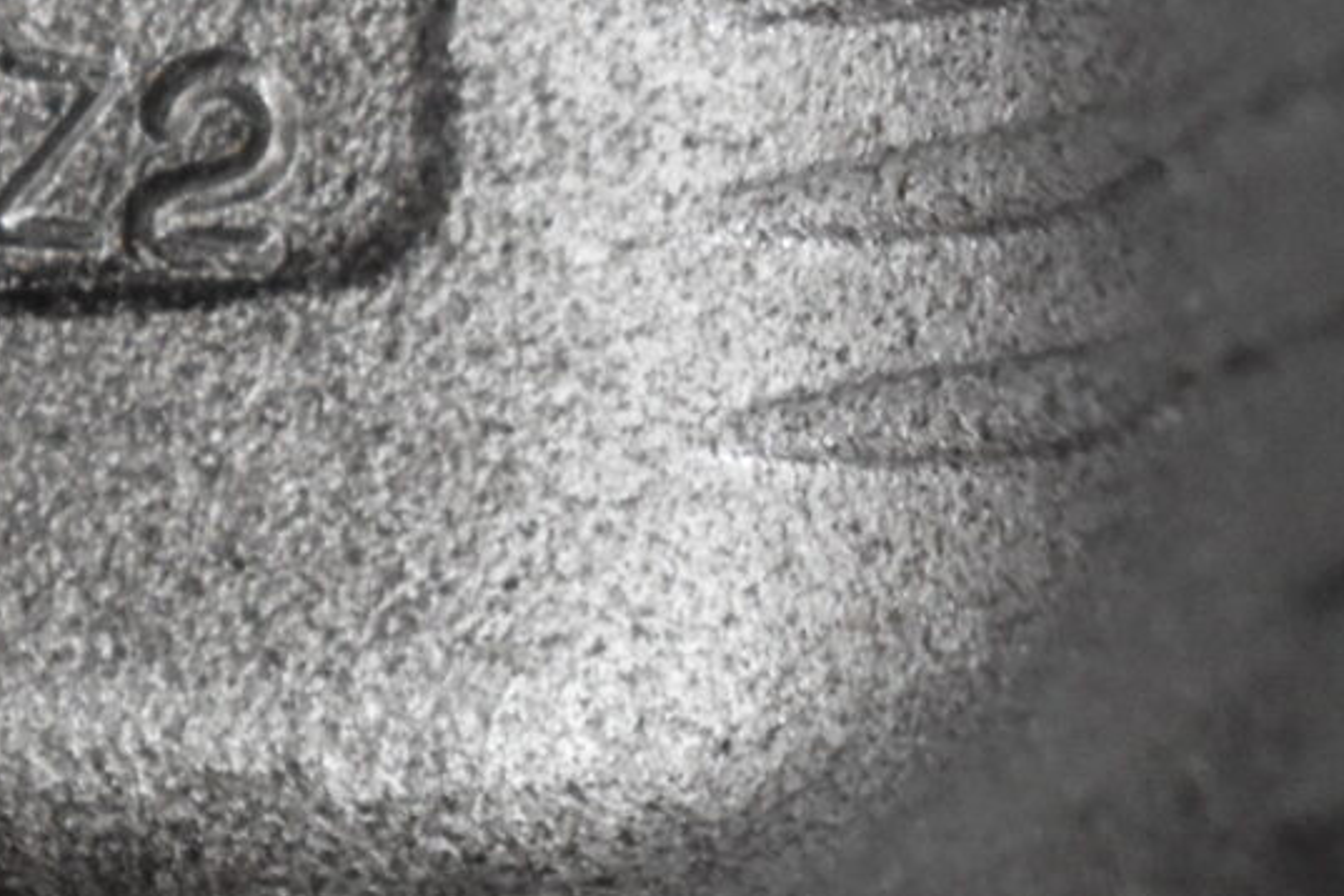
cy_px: 126
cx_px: -1276
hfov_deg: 5.1
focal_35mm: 393
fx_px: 14685
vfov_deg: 3.5
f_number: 5.6
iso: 2800
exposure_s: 1/60
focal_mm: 55
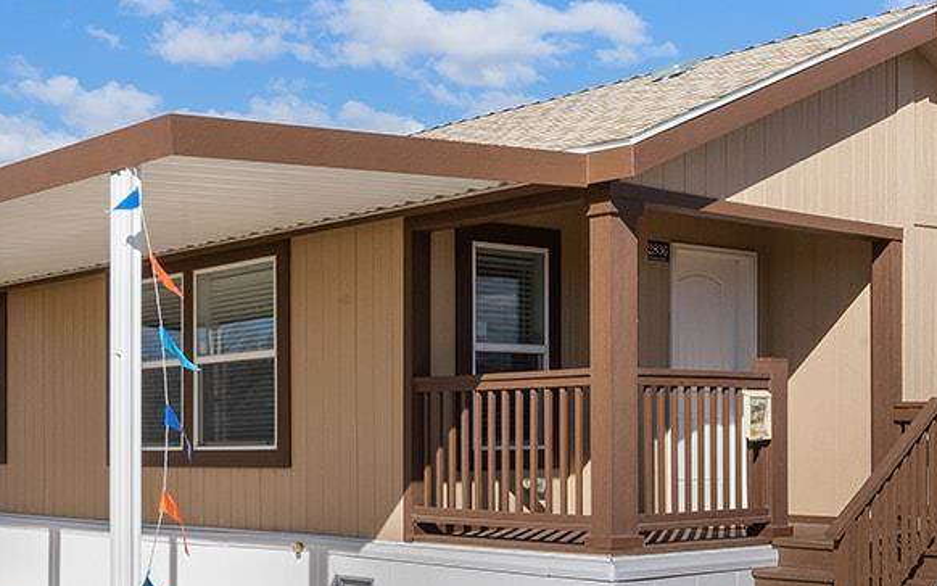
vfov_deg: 23.1
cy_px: 228
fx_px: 1430
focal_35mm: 56
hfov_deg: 36.2
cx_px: 385
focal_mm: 20
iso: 640
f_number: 18
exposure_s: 1/250
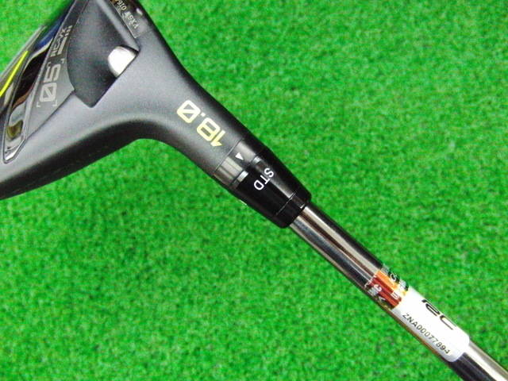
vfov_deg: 38.7
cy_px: 190
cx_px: 254
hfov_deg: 50.1
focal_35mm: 37
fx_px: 543
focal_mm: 6.42
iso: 3200
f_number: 3.6
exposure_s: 1/160
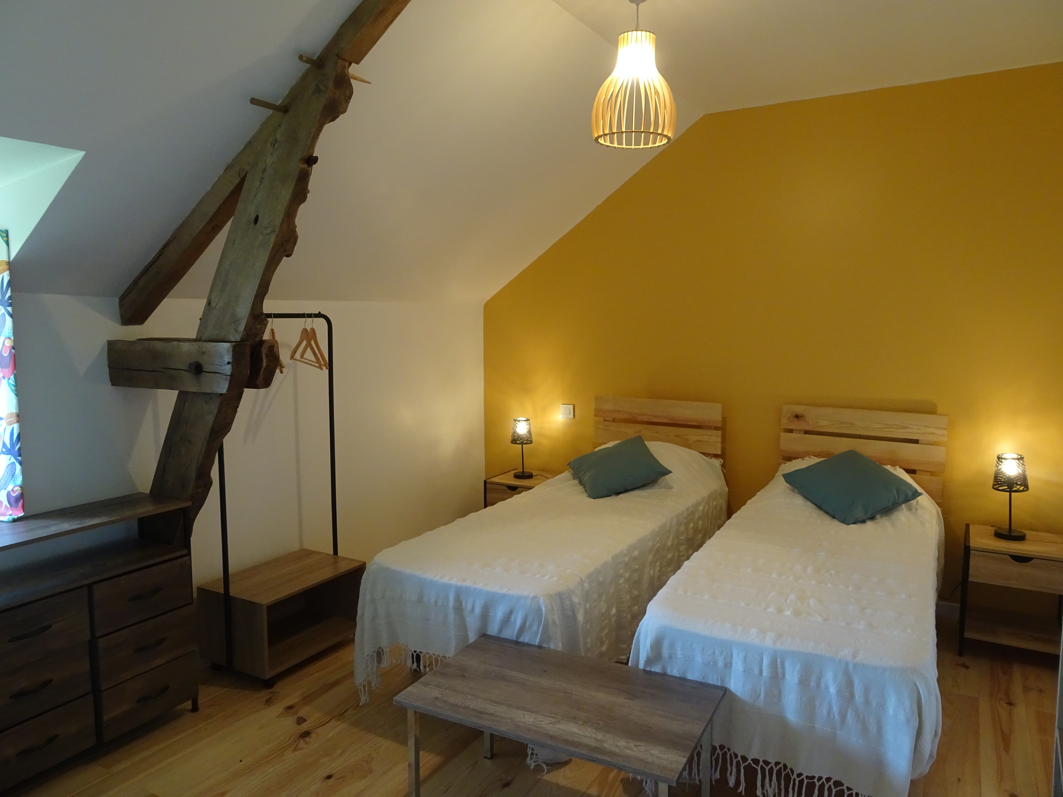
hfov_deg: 71.6
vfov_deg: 56.8
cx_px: 532
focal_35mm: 24
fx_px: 737
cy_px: 398
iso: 250
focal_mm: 4.1
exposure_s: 1/30
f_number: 3.5
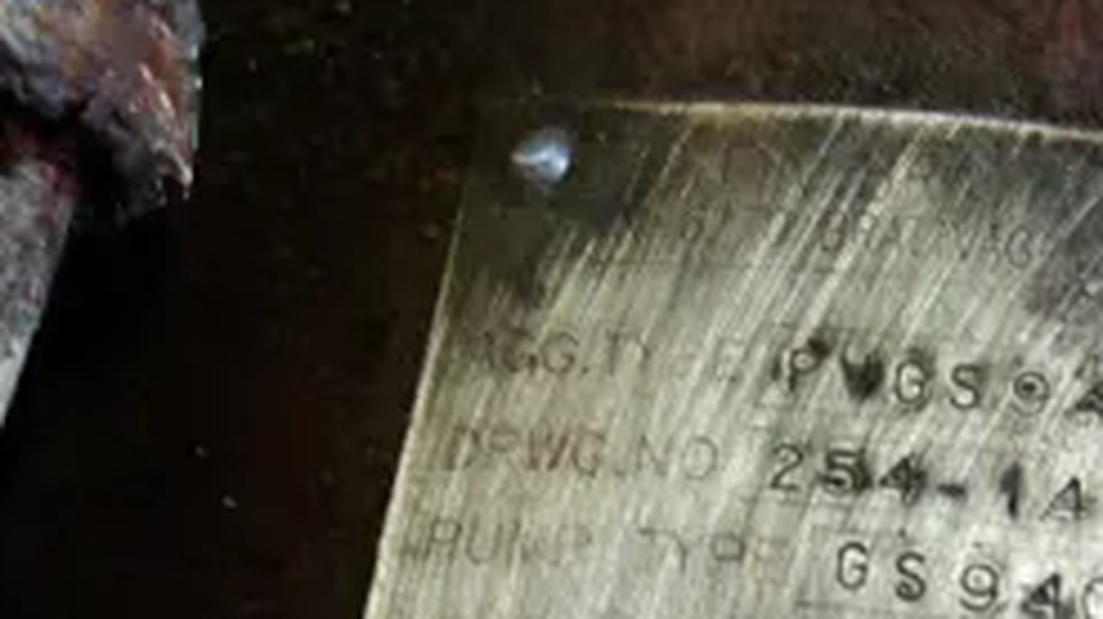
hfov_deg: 27.9
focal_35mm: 74
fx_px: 2163
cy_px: 572
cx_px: 910
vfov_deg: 16.1
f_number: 1.8
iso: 320
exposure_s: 1/30
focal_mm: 10.4
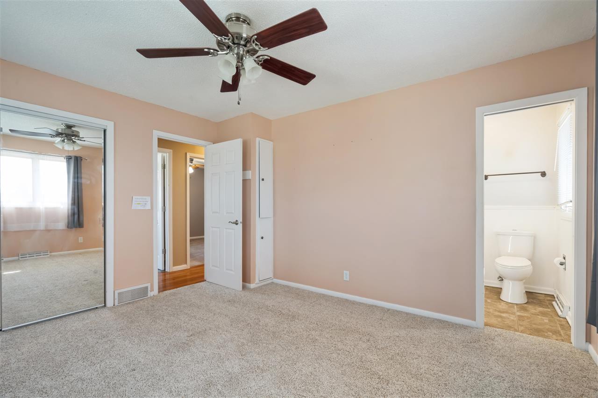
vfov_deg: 73.7
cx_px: 299
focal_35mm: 16
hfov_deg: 96.7
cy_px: 199
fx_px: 266
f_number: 10
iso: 400
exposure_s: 1/5
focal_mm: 16
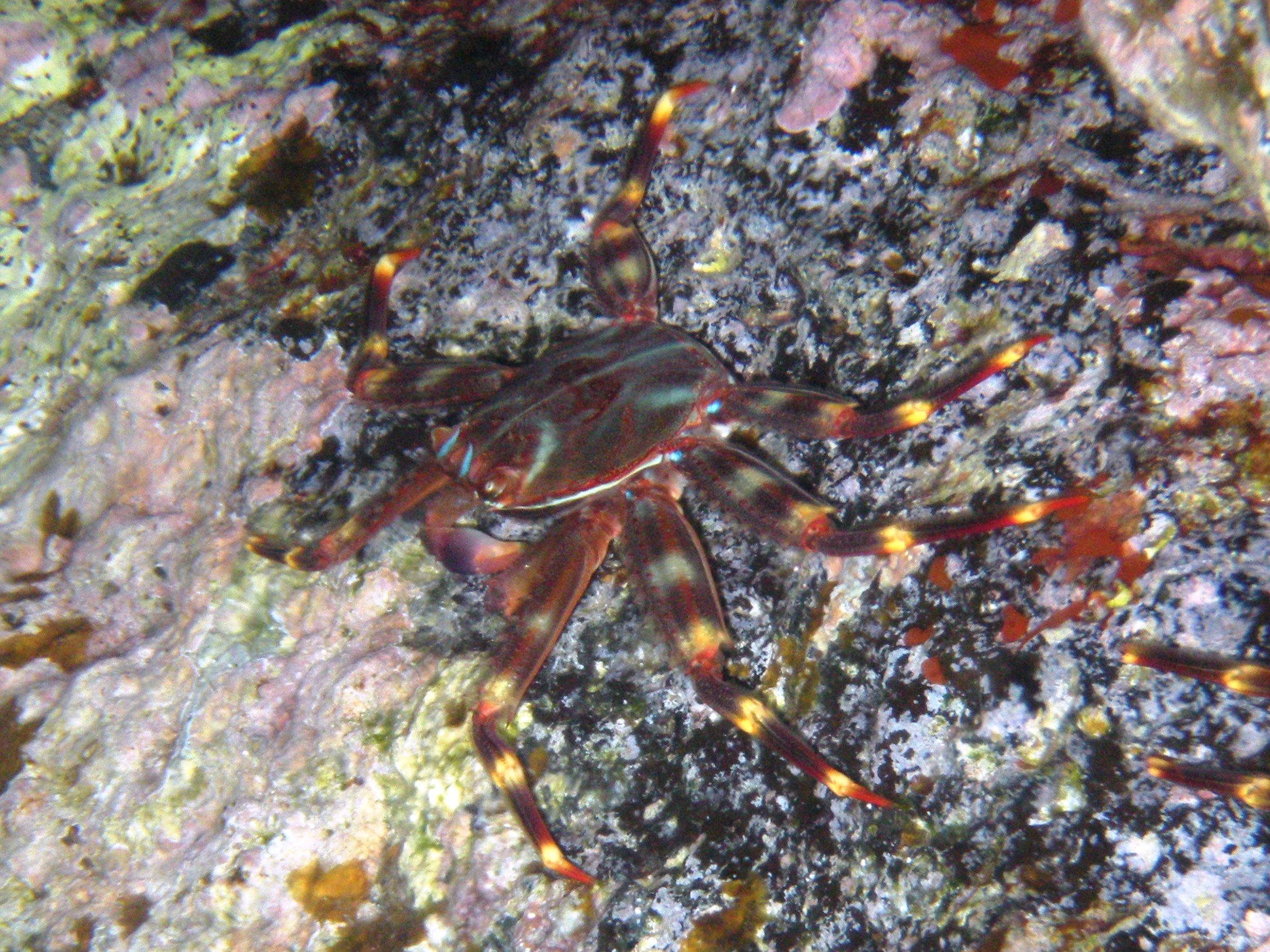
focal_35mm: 114
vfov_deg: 13.0
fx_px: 4183
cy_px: 476
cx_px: 635
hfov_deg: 17.3
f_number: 8.5
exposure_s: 1/125
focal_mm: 18.9
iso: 200
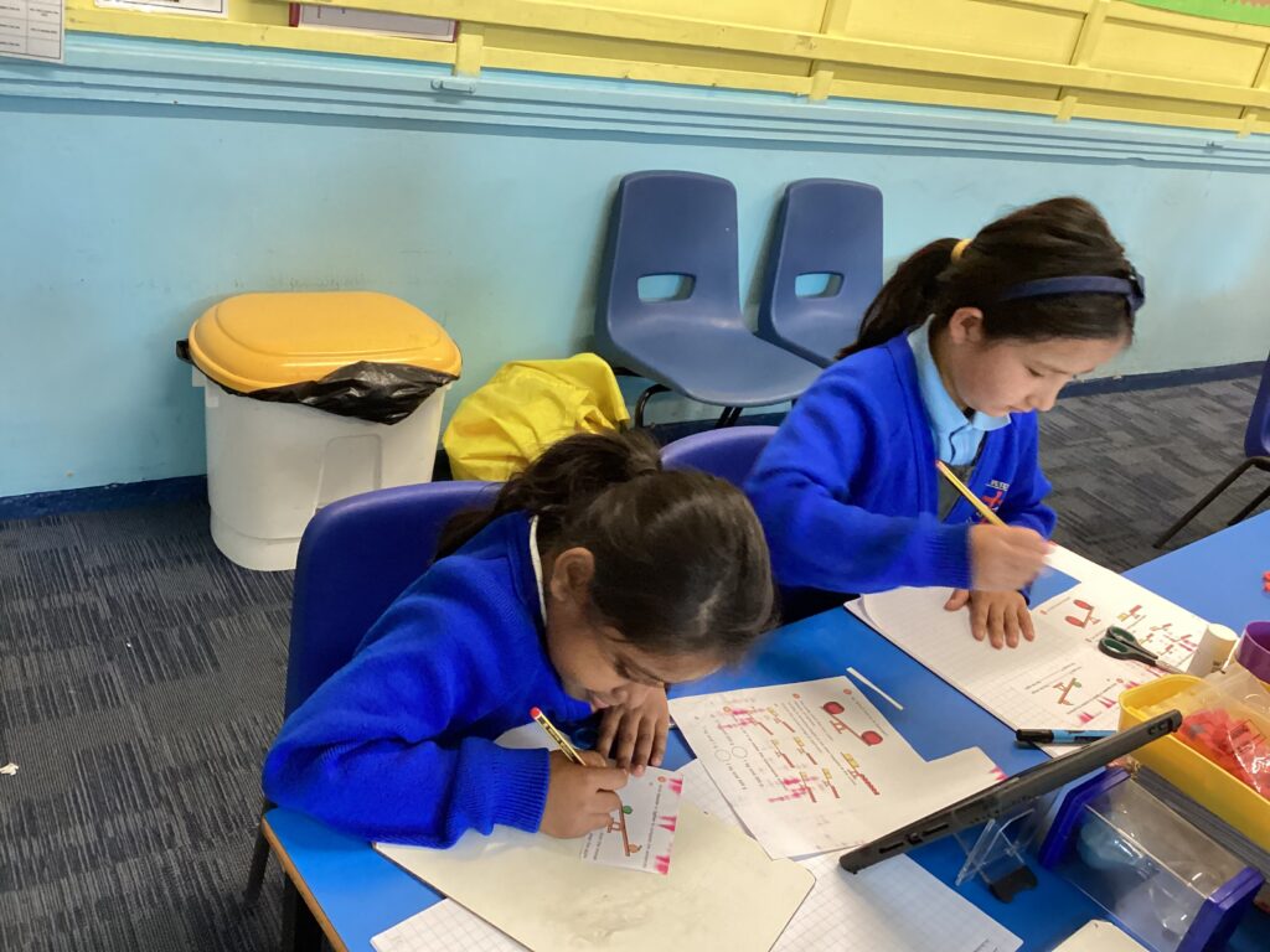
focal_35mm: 31
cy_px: 476
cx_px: 635
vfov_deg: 45.4
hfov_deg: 58.4
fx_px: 1137
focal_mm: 3.3
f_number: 2.4
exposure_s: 1/50
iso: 160
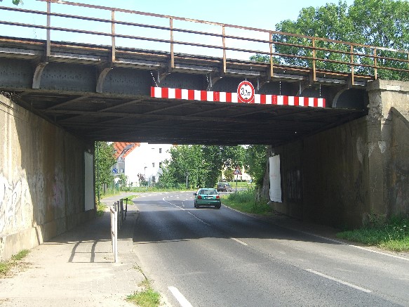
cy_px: 154
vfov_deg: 25.7
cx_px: 204
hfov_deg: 33.8
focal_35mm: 57
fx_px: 673
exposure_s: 1/320
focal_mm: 11.8
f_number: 3.6
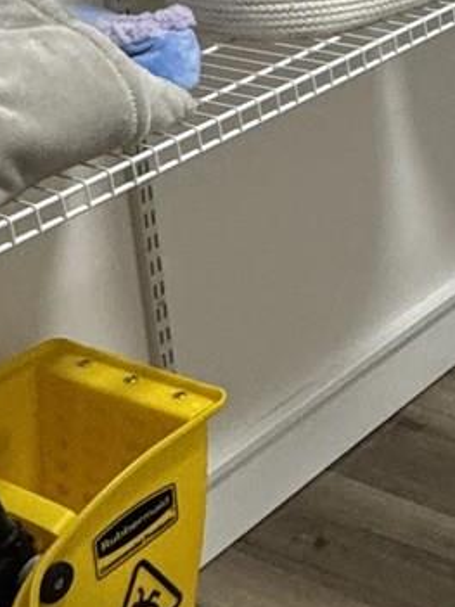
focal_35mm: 92
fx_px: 1613
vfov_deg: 20.3
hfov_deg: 13.9
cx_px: 870
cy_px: -62
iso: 250
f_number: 2.2
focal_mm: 2.22
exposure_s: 1/60
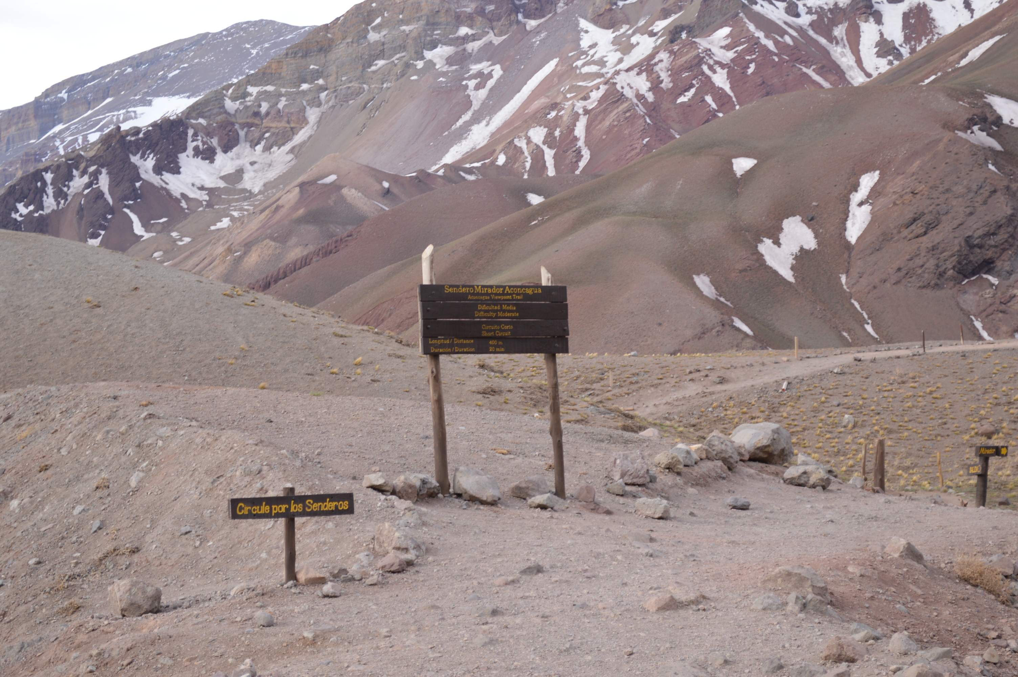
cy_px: 338
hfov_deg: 24.6
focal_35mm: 82
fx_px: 2331
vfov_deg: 16.5
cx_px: 509
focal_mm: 55
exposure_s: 1/125
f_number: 5.6
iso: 160
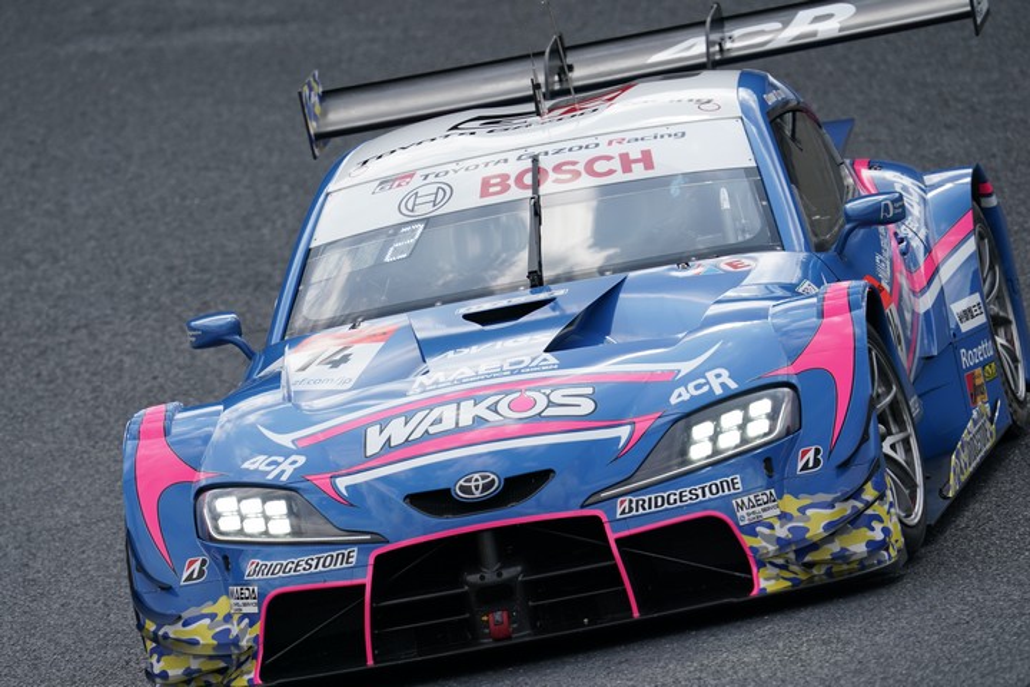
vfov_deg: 2.4
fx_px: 16479
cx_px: 515
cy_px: 344
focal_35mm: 576
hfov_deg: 3.6
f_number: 8
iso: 400
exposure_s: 1/800
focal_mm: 576
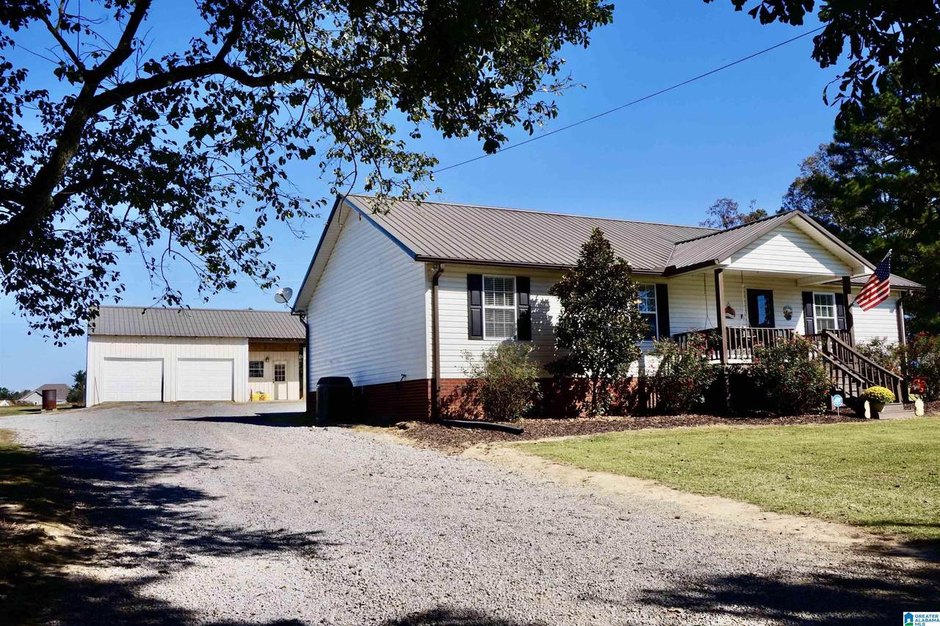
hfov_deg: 59.5
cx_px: 470
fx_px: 822
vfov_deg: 41.7
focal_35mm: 32
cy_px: 313
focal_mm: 21
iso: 100
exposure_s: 1/100
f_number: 14
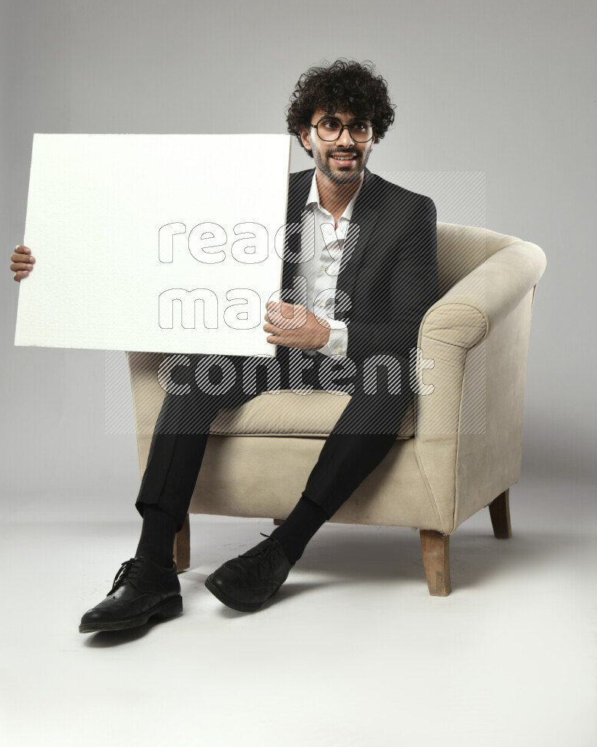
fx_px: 1016
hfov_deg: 32.7
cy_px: 303
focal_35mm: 46
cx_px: 295
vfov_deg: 40.2
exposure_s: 1/125
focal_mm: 40
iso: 400
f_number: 5.6
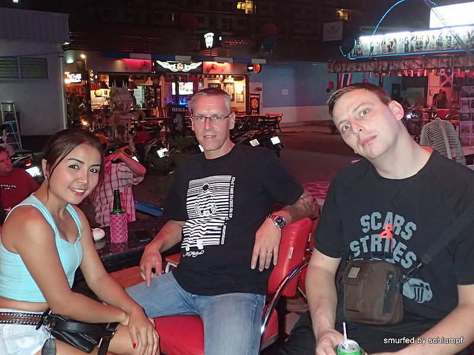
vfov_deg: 40.7
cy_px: 178
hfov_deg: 52.6
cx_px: 237
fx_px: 479
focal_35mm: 35
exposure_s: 1/30
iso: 800
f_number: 2.6
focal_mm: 6.42
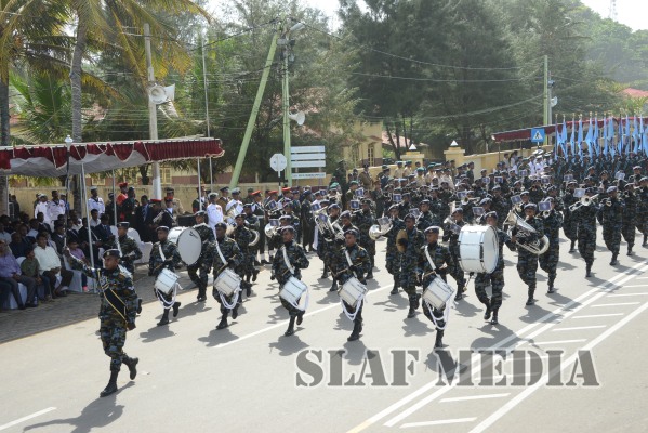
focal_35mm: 48
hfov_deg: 41.1
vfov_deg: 28.1
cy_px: 216
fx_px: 864
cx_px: 324
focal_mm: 48
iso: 400
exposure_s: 1/250
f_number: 11
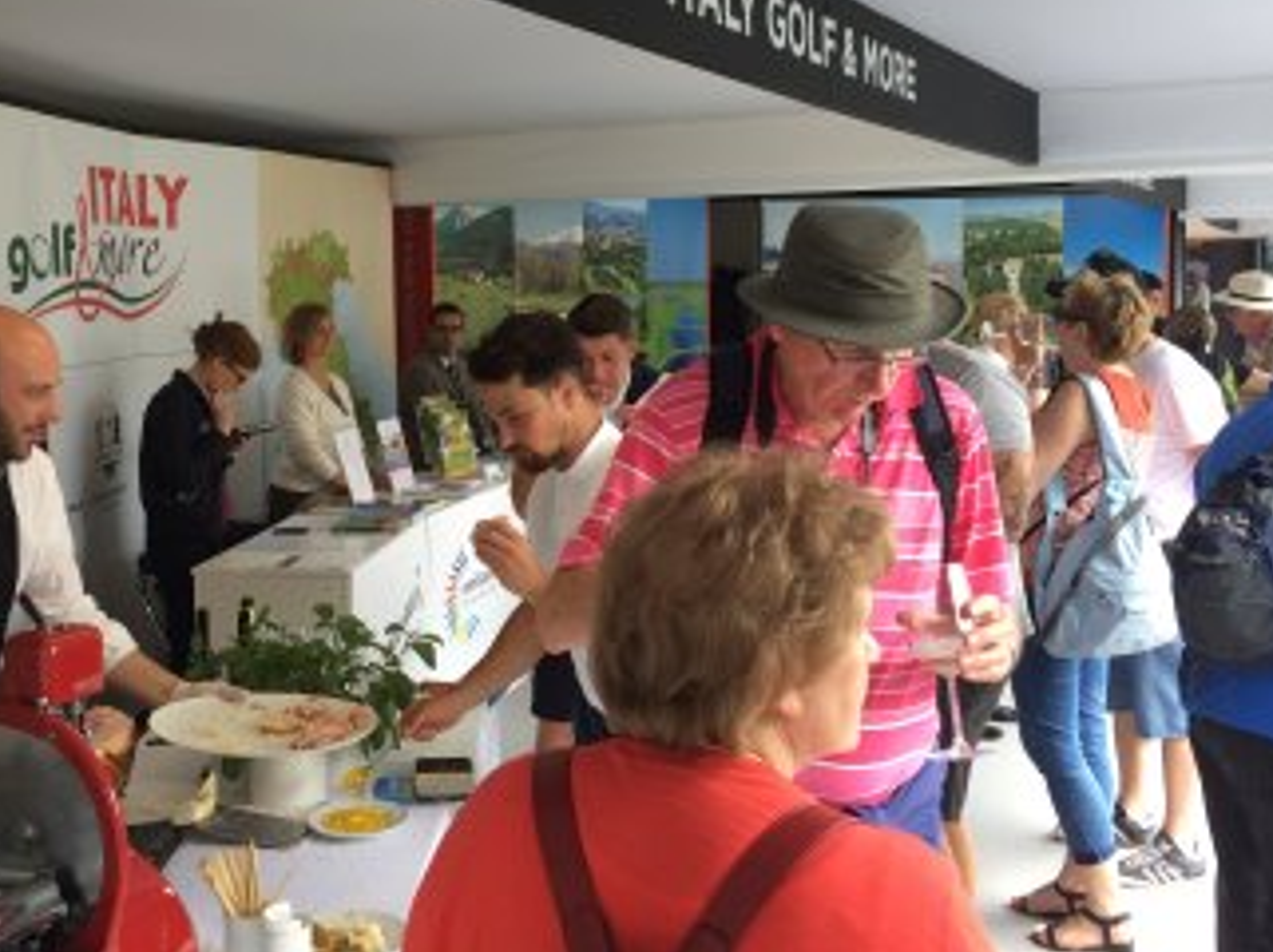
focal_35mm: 38
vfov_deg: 37.5
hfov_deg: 48.9
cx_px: 547
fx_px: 1396
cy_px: 379
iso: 40
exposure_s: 1/100
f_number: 2.2
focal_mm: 4.15
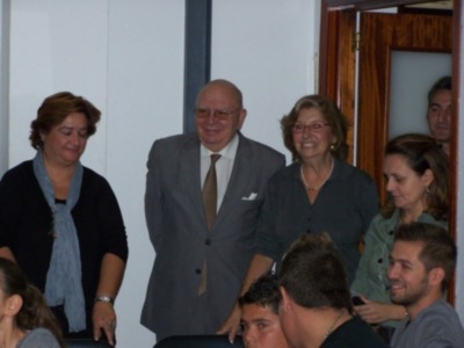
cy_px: 174
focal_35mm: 128
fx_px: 1716
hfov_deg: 15.4
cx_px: 232
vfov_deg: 11.6
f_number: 3.3
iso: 160
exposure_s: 1/100
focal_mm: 21.2
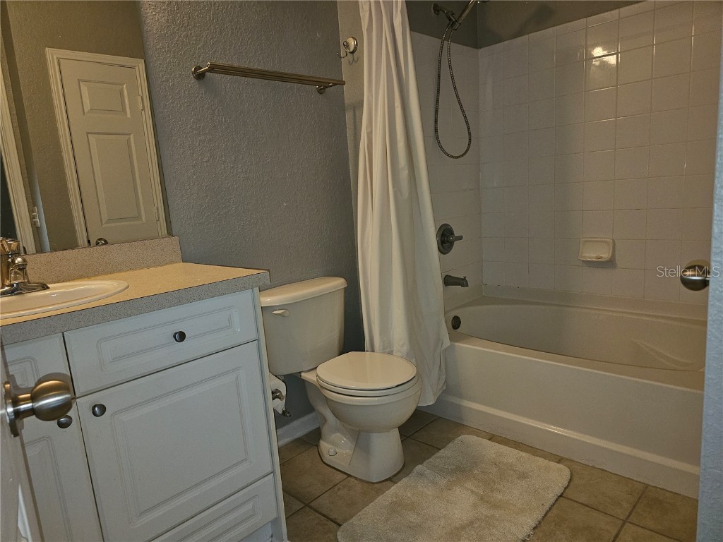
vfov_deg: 58.9
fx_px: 480
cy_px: 271
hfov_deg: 73.9
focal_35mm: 23
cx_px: 362
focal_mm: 6.3
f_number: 1.7
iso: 125
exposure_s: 1/40
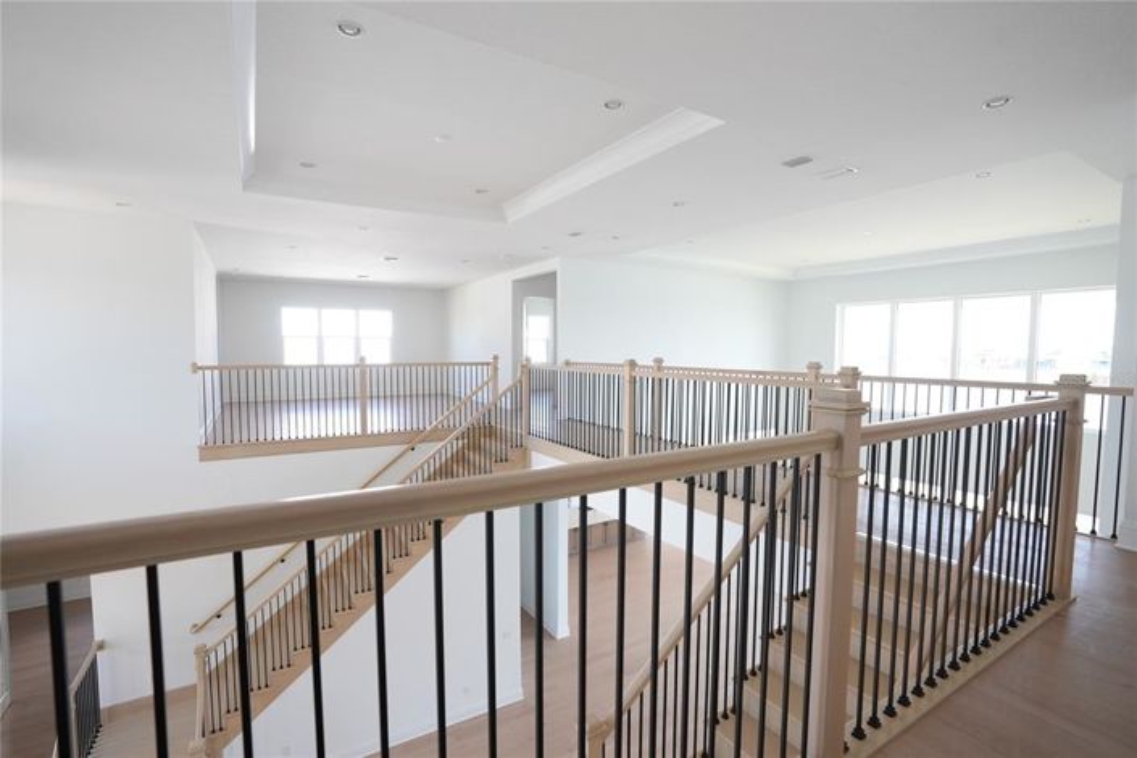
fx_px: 505
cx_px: 568
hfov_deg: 96.7
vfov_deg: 73.7
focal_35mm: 16
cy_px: 379
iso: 500
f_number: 4.5
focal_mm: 16
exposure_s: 1/60
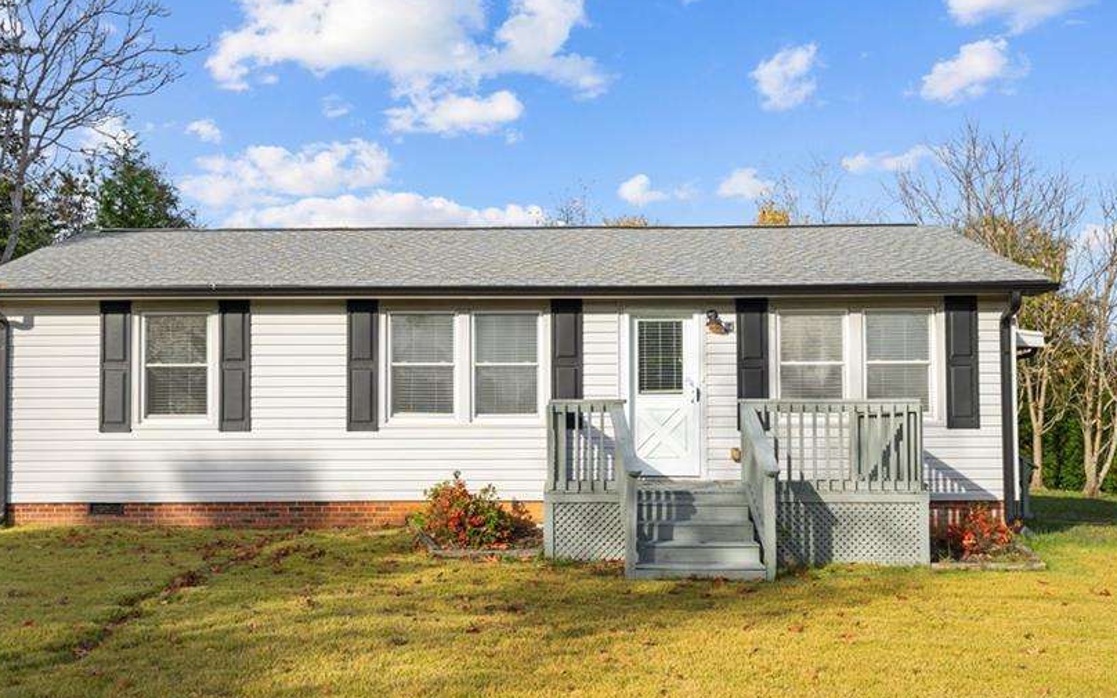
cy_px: 389
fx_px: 1218
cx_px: 494
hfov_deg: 49.2
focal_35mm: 40
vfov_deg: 32.0
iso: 200
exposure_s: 1/400
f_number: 7.1
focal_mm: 31
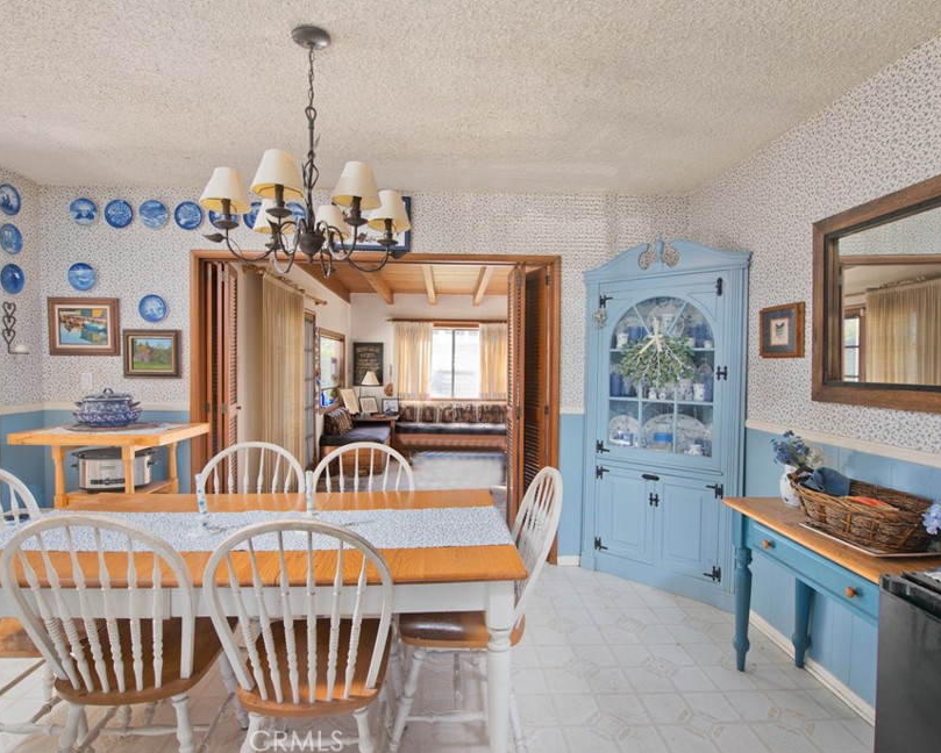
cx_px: 451
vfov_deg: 70.9
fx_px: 529
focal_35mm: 19
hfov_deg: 83.2
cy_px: 361
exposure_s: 1/80
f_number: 5.6
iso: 400
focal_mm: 16
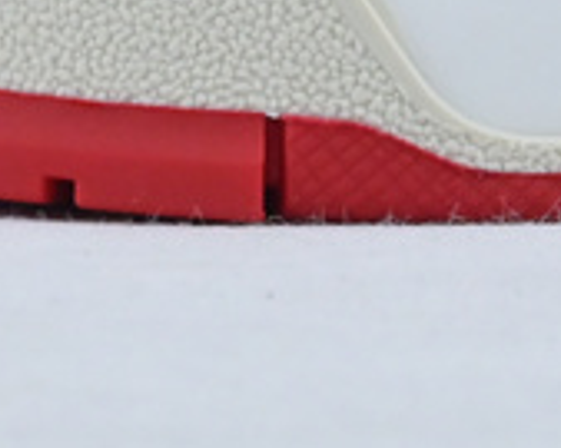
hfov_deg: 6.1
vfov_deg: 4.8
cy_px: -392
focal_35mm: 315
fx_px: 5222
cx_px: 850
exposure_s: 1/160
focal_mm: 31.5
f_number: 10
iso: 1000
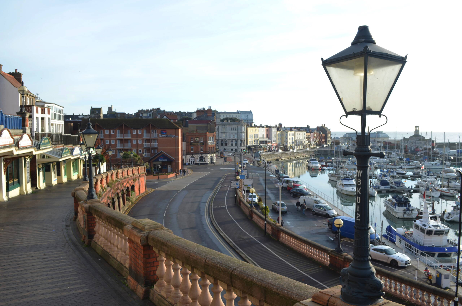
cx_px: 231
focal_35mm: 33
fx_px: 423
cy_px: 153
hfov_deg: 57.3
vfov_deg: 39.8
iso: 200
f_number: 7.1
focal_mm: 22
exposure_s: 1/200
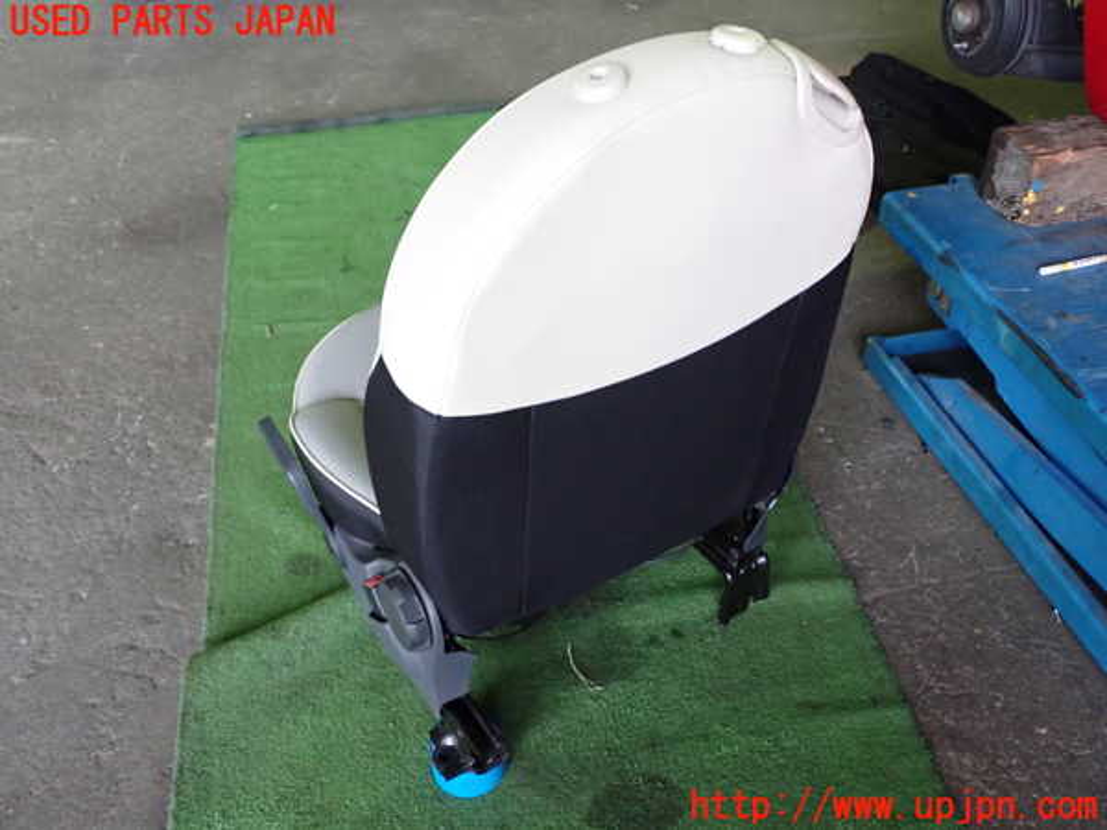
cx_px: 554
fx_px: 1151
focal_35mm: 36
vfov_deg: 39.7
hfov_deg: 51.4
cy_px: 415
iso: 640
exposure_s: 1/40
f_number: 2.5
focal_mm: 6.37
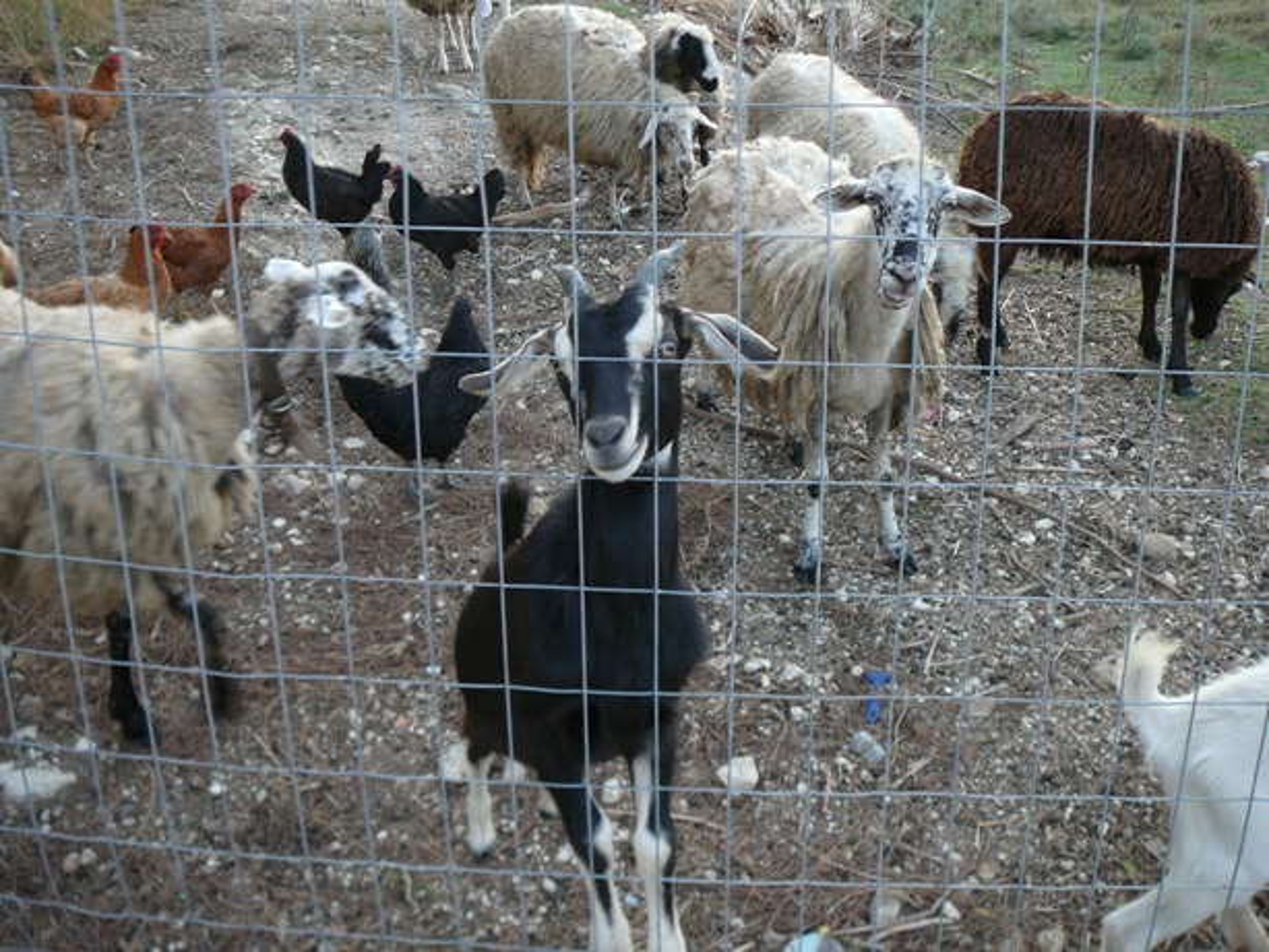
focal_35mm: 35
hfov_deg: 52.6
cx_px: 634
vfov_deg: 40.7
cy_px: 476
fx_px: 1284
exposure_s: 1/50
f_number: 2.8
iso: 80
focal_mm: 5.2
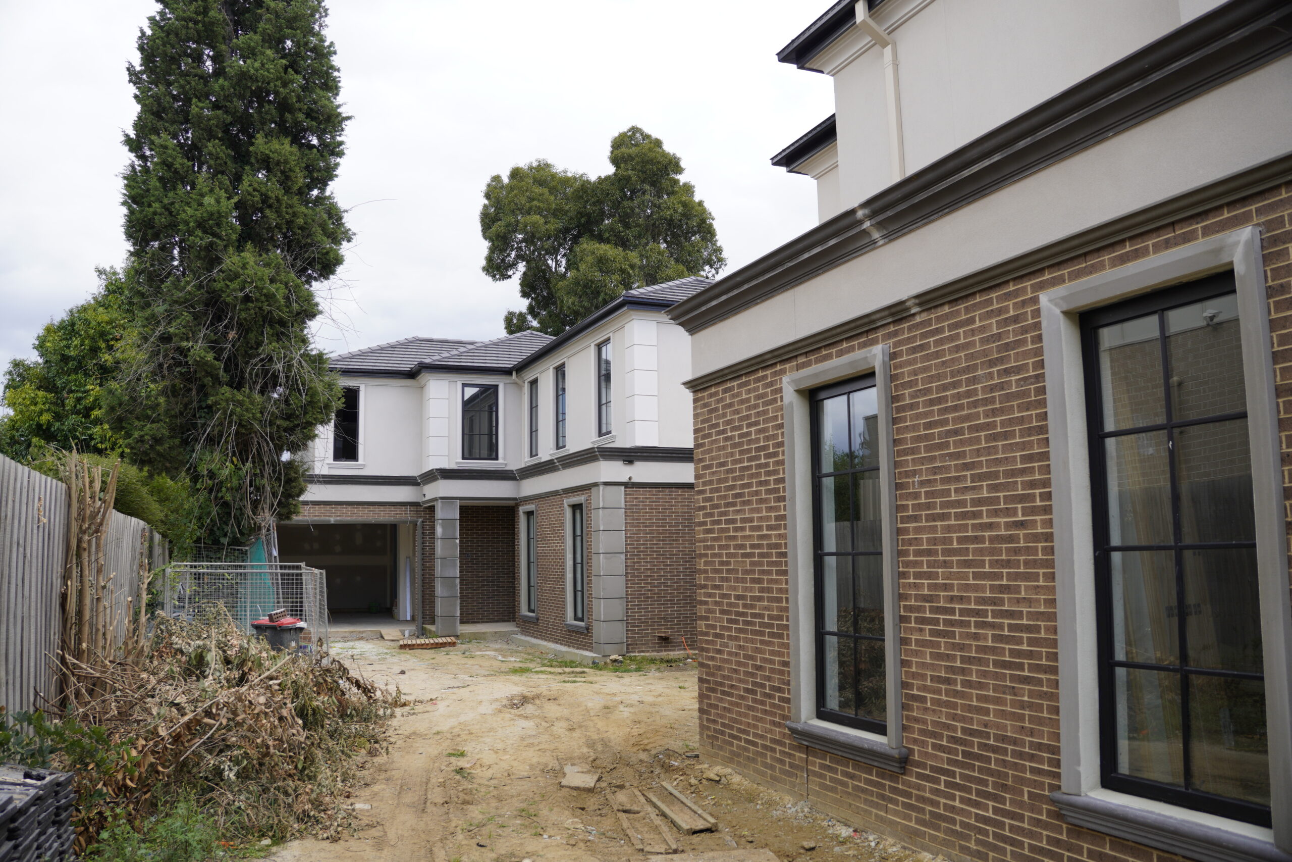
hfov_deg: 67.4
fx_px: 969
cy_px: 431
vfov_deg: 47.9
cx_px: 646
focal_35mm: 27
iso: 100
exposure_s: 1/250
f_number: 3.5
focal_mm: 18
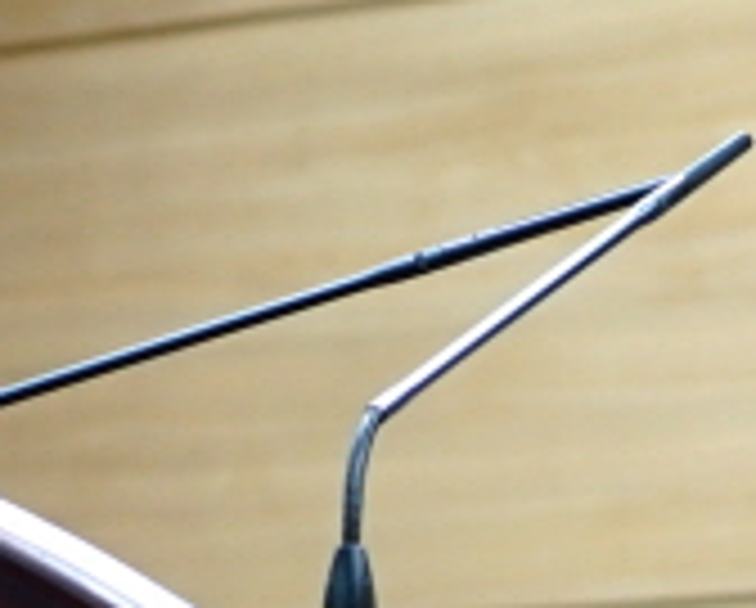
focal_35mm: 254
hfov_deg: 7.6
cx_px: 225
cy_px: 462
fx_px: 5693
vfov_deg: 6.1
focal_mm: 57
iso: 250
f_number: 4
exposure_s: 1/25
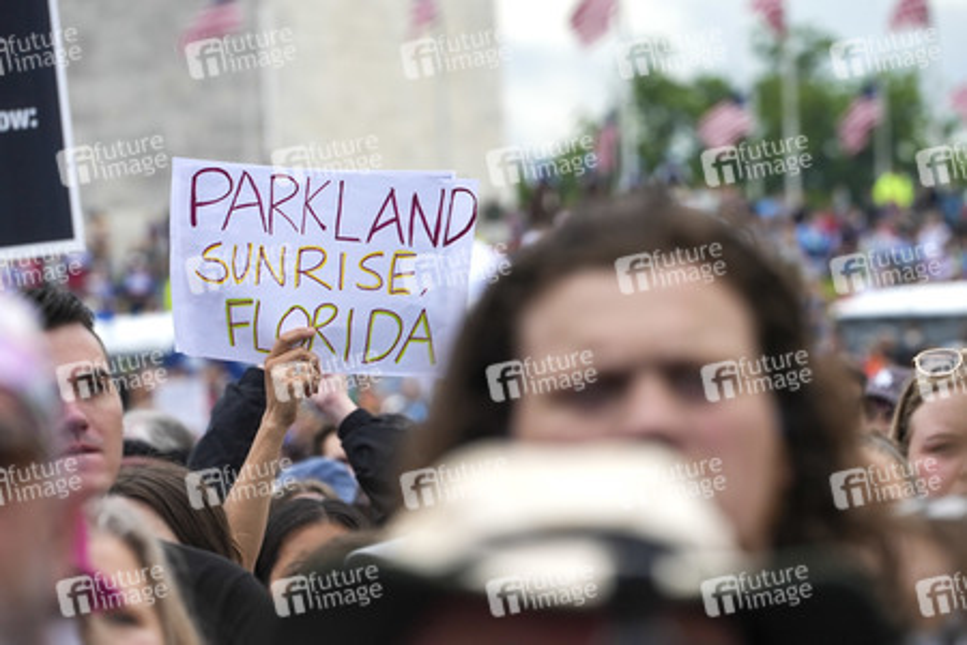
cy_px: 322
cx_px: 484
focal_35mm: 312
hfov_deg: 6.6
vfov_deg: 4.4
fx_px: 8380
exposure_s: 1/500
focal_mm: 312
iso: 1250
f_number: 11
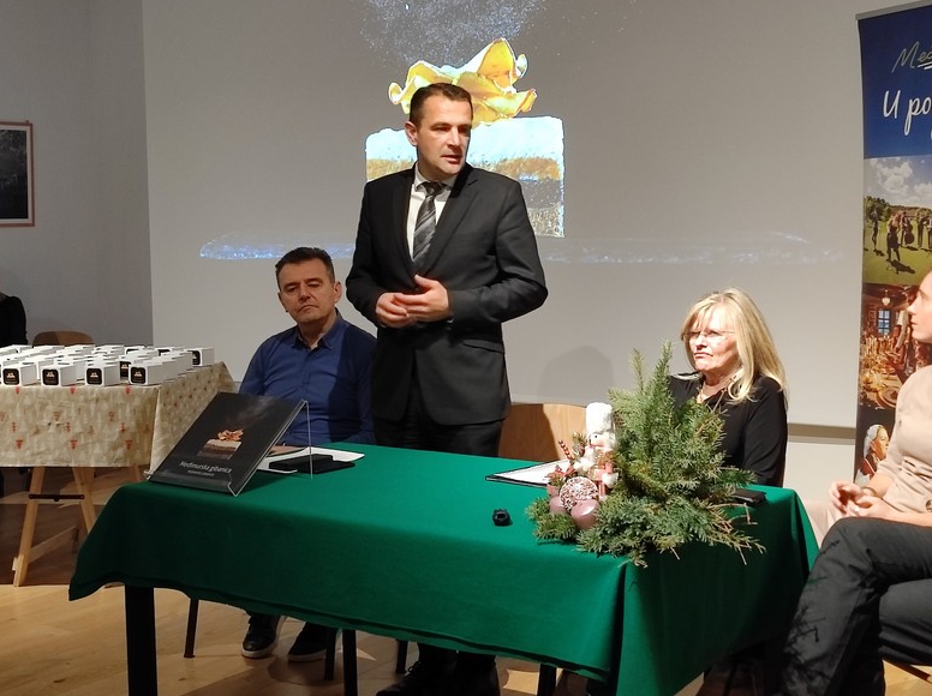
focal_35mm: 33
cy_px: 334
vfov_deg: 42.9
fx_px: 887
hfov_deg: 55.4
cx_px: 494
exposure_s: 1/33
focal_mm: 4.7
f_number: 1.79
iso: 855
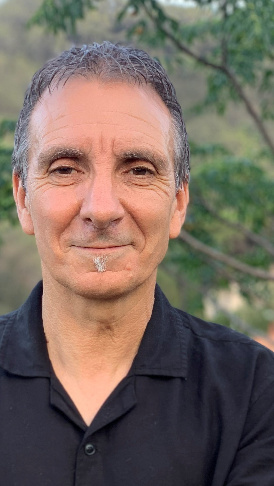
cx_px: 100
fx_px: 749
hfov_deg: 20.7
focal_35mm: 58
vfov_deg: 36.0
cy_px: 244
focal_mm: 6
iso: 32
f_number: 2.4
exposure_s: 1/122
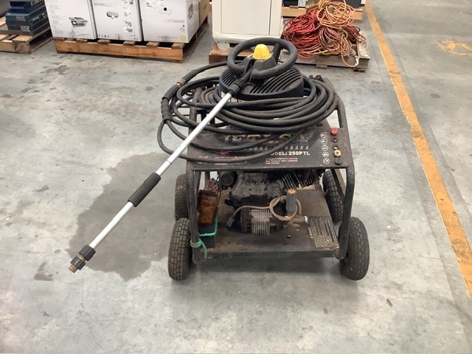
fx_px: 423
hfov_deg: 58.4
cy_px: 177
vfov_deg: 45.4
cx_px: 236
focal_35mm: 31
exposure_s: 1/50
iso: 125
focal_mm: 3.3
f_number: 2.4
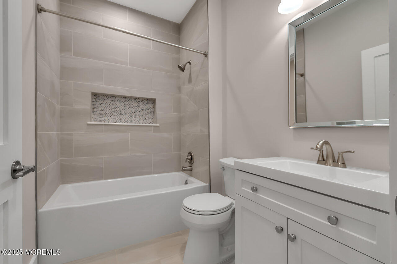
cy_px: 132
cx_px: 198
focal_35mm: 15
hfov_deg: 100.5
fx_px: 165
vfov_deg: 77.2
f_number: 6.3
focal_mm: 10
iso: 200
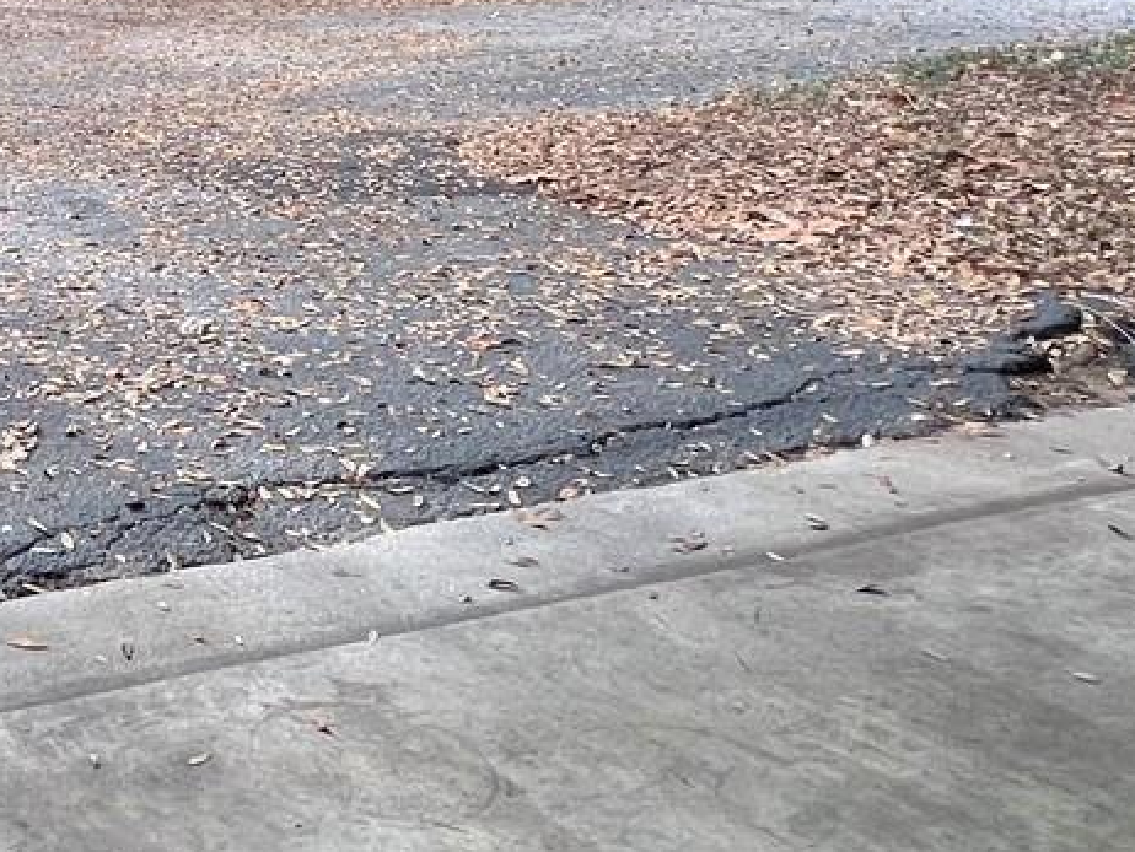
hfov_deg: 32.2
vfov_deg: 26.1
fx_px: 1476
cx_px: -327
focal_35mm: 45
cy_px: -331
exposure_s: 1/122
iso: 40
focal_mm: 1.57
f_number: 1.8
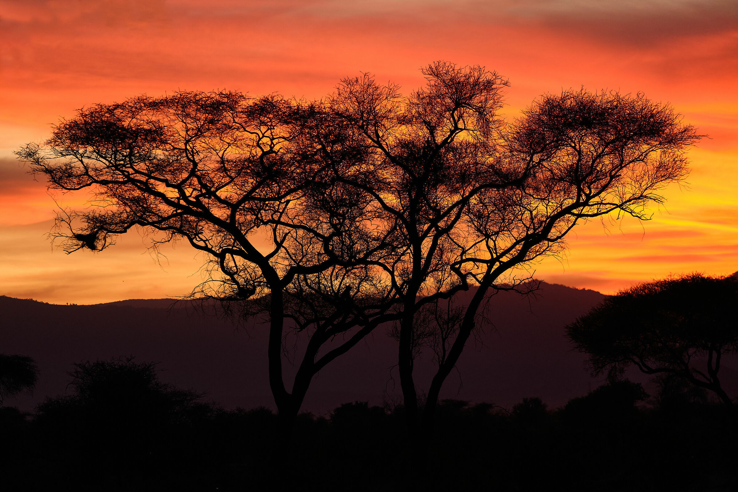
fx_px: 4305
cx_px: 369
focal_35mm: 210
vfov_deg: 6.5
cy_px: 246
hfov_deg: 9.8
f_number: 2.8
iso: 640
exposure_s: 1/210
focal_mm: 140
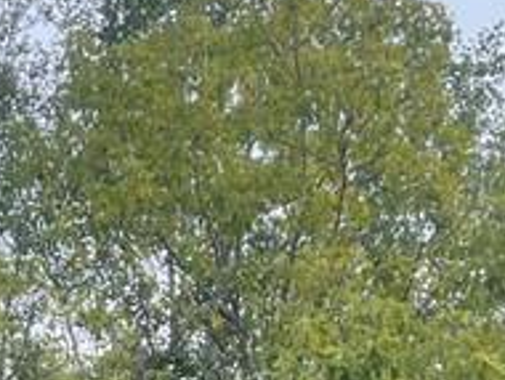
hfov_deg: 13.9
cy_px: 768
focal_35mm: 140
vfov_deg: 9.8
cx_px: 0
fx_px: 2045
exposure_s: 1/1079
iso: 50
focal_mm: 5.7
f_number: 1.5
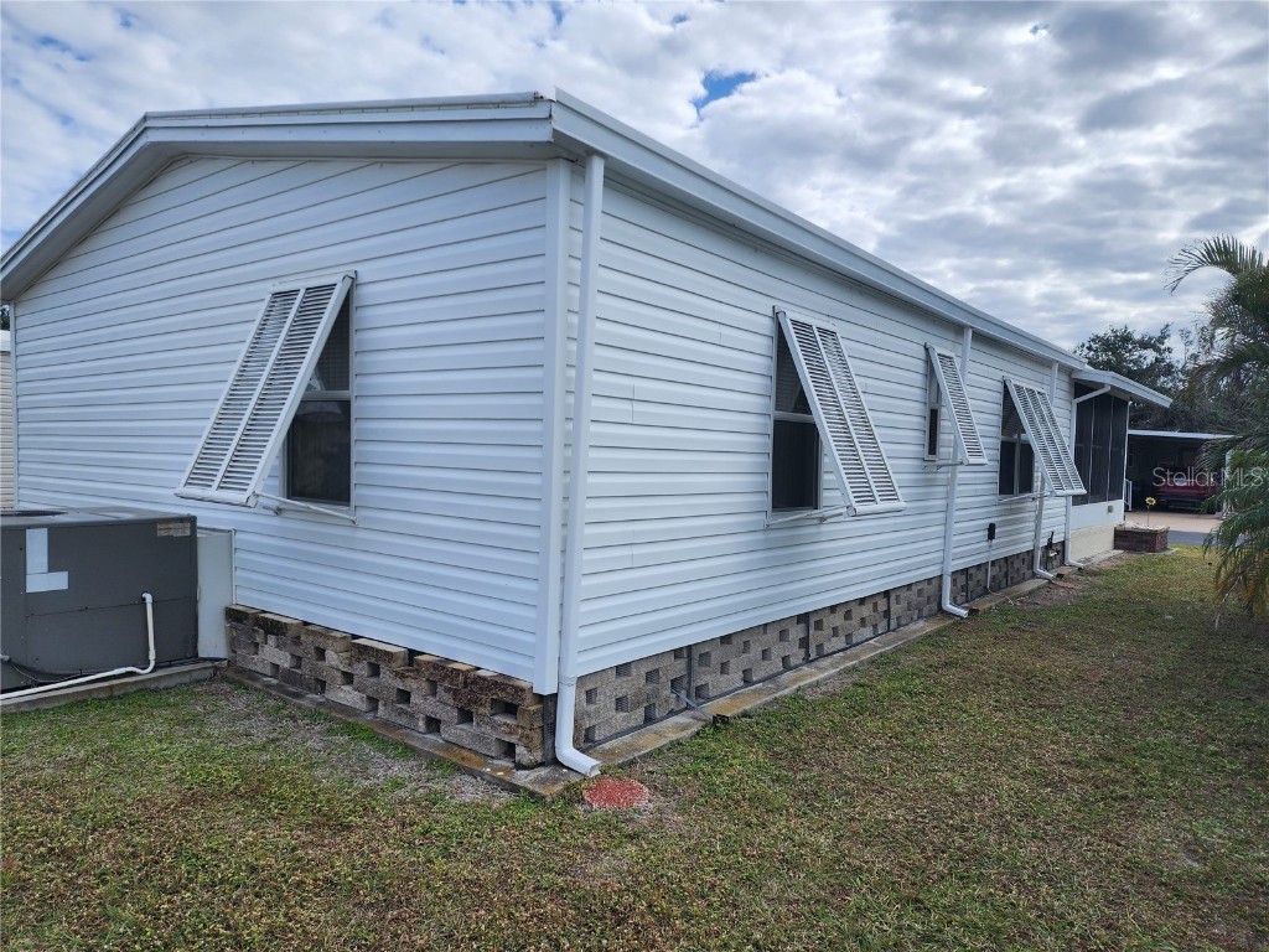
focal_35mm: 23
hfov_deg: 73.9
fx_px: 843
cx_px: 634
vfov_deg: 58.9
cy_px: 476
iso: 12
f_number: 1.8
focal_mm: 6.4
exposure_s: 1/1501
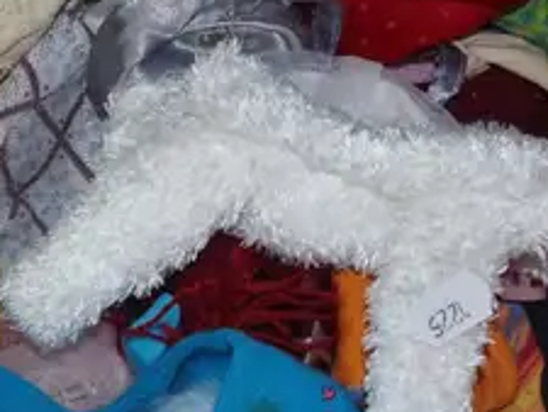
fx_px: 2740
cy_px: 288
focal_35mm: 173
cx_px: -117
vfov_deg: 8.6
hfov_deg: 11.2
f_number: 5.6
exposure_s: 1/160
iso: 2500
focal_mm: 19
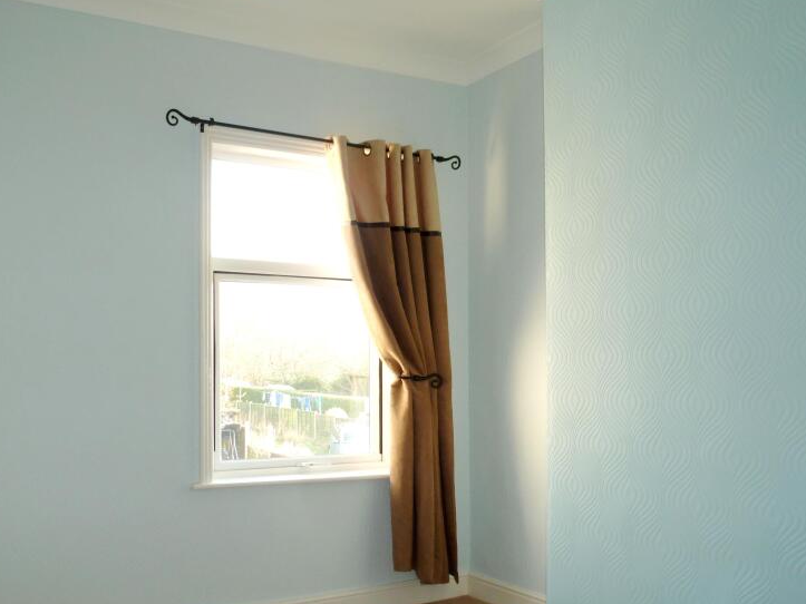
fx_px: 792
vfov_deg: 41.4
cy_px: 382
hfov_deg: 53.4
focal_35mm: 34
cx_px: 305
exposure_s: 1/60
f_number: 3.3
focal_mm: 4.3
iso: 100
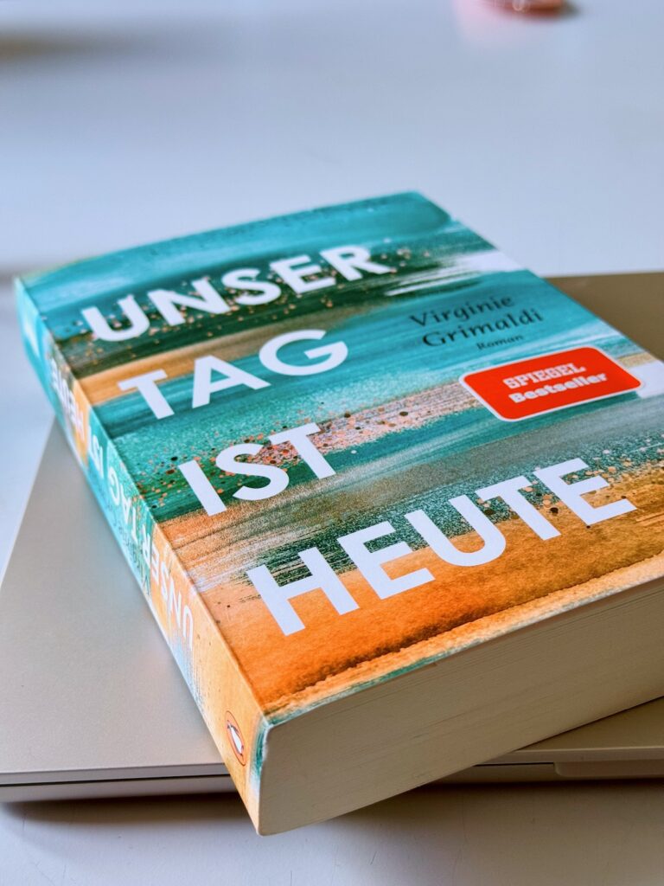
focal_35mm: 48
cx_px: 332
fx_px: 1228
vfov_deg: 39.7
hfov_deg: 30.3
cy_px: 443
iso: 100
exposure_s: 1/66
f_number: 1.78
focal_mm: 6.76
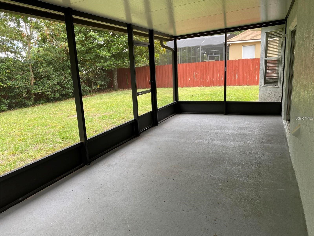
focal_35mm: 26
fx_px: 236
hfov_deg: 67.3
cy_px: 118
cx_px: 157
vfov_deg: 53.1
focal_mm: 4.25
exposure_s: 1/125
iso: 32
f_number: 1.8
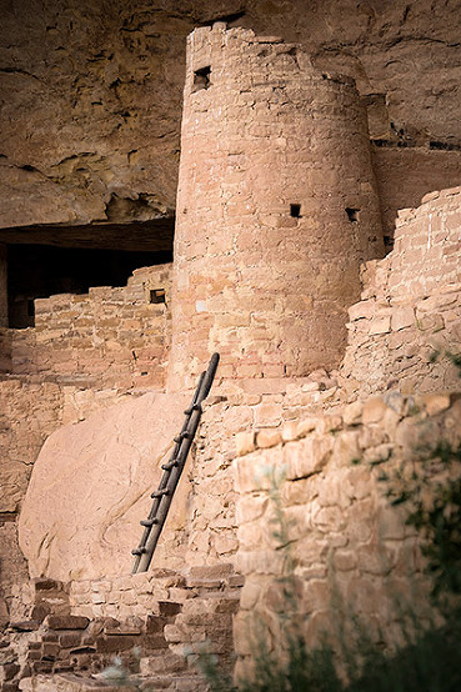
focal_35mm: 135
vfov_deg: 15.2
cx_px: 230
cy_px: 346
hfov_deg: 10.2
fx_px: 2595
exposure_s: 1/200
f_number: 6.7
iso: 800
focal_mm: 135
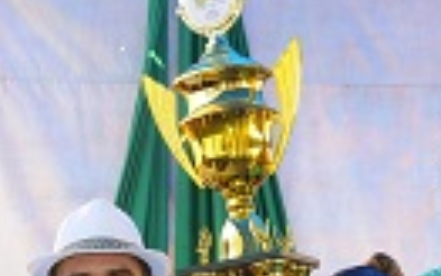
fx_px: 1431
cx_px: 311
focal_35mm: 119
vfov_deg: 10.7
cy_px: 397
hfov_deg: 17.5
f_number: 5.6
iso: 250
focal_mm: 24
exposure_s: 1/80
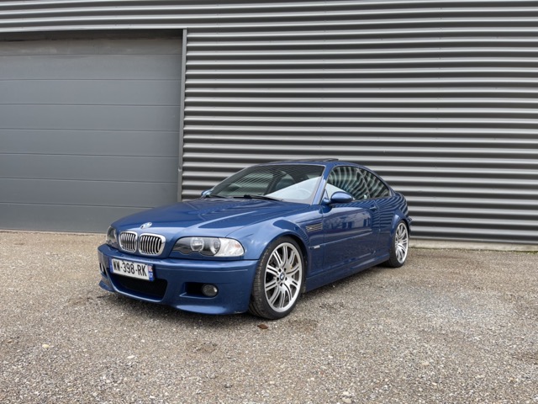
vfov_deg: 54.9
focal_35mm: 25
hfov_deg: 69.4
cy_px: 202
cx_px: 269
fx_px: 389
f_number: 1.6
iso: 40
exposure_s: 1/121
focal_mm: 5.1
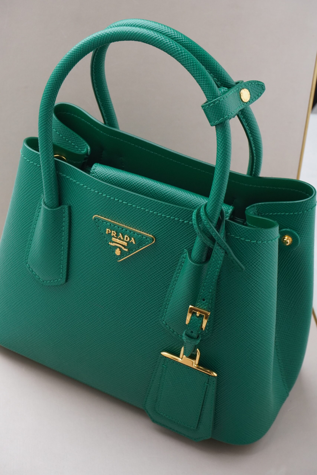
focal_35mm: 62
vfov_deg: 32.6
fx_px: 812
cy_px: 238
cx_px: 158
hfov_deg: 22.1
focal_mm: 41
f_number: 11
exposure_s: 1/100
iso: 1000
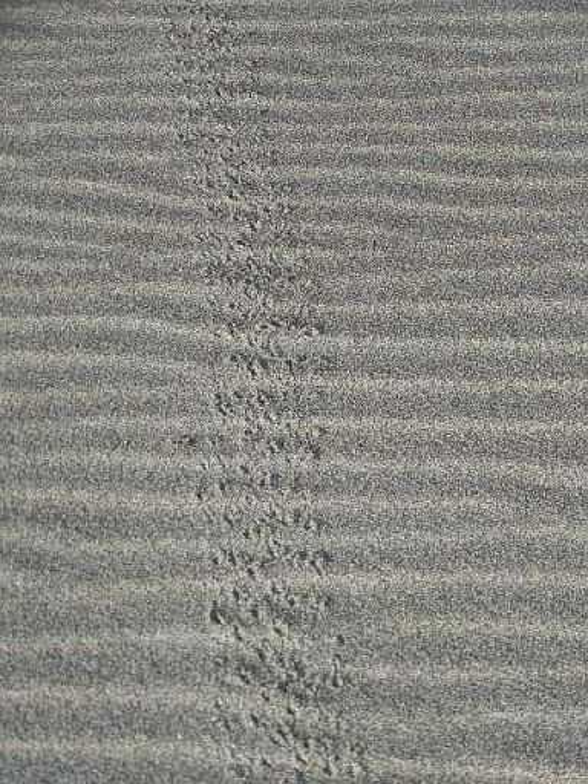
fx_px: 3035
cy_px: 392
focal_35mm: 134
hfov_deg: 11.1
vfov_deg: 14.7
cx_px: 294
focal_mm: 24.2
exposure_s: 1/320
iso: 125
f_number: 4.9
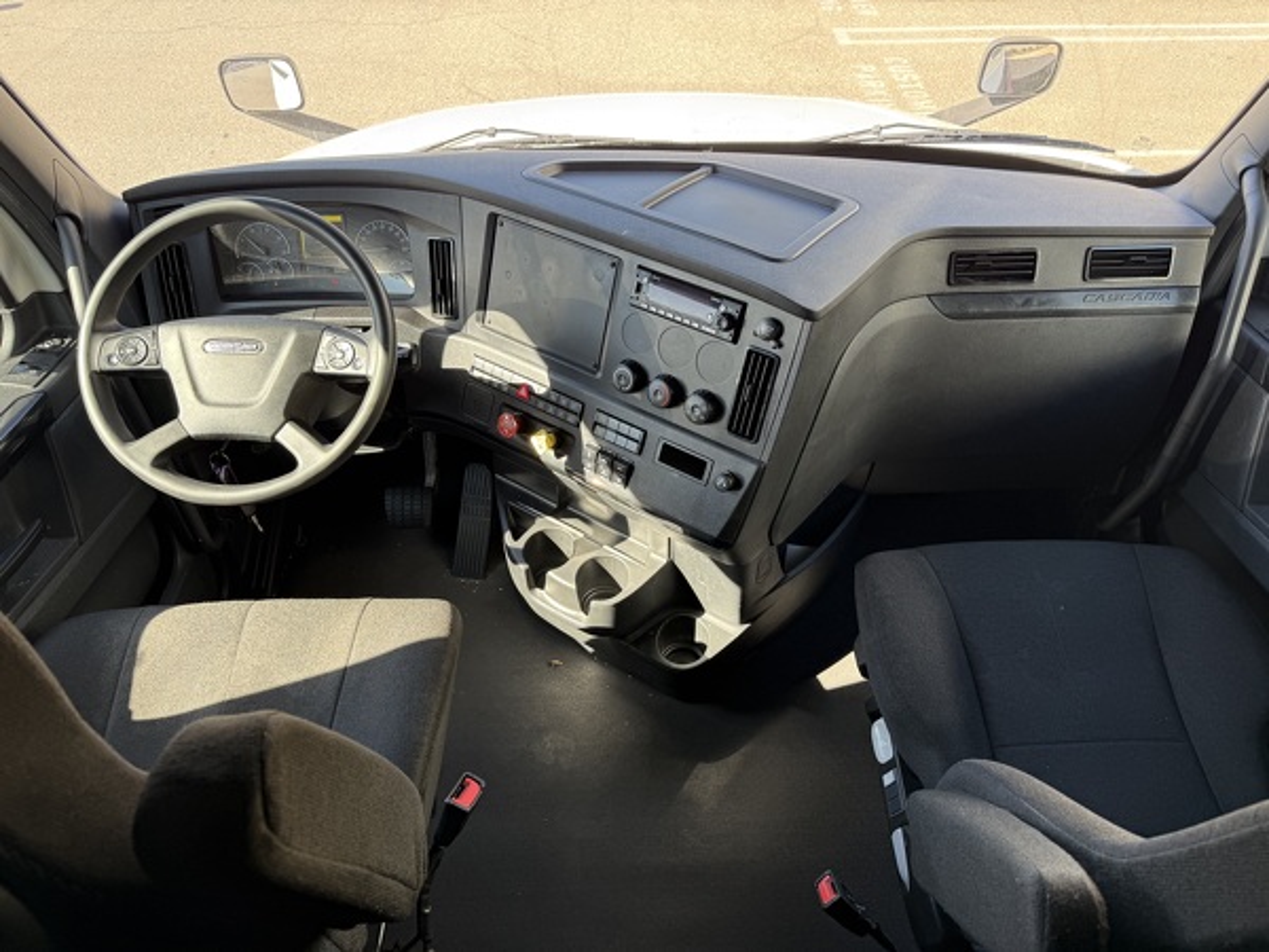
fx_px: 880
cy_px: 476
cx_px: 634
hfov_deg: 71.6
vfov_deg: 56.8
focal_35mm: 24
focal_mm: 6.76
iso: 64
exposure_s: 1/146
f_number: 1.78
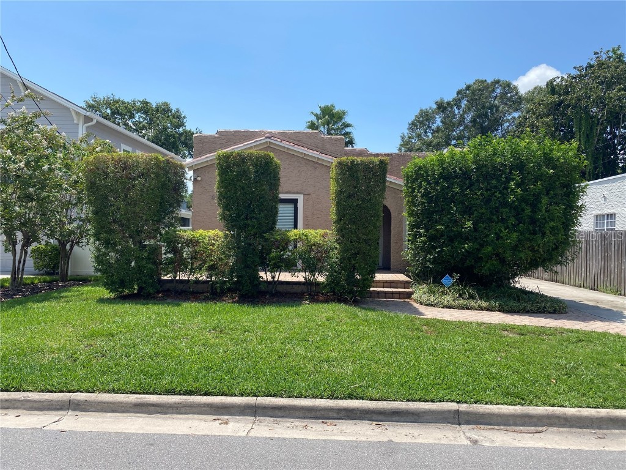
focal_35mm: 26
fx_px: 470
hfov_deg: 67.3
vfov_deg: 53.1
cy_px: 235
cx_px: 313
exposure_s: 1/2513
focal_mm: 4.25
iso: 32
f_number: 1.8
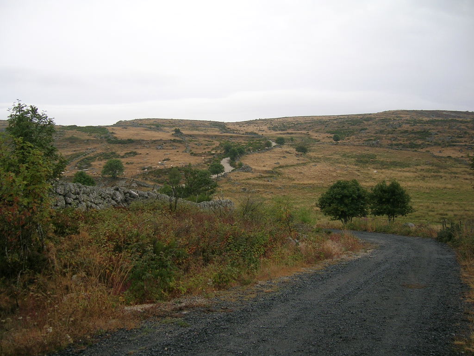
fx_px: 479
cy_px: 178
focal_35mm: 35
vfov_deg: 40.7
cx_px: 237
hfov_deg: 52.6
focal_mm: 5.4
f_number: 2.8
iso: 50
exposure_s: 1/362
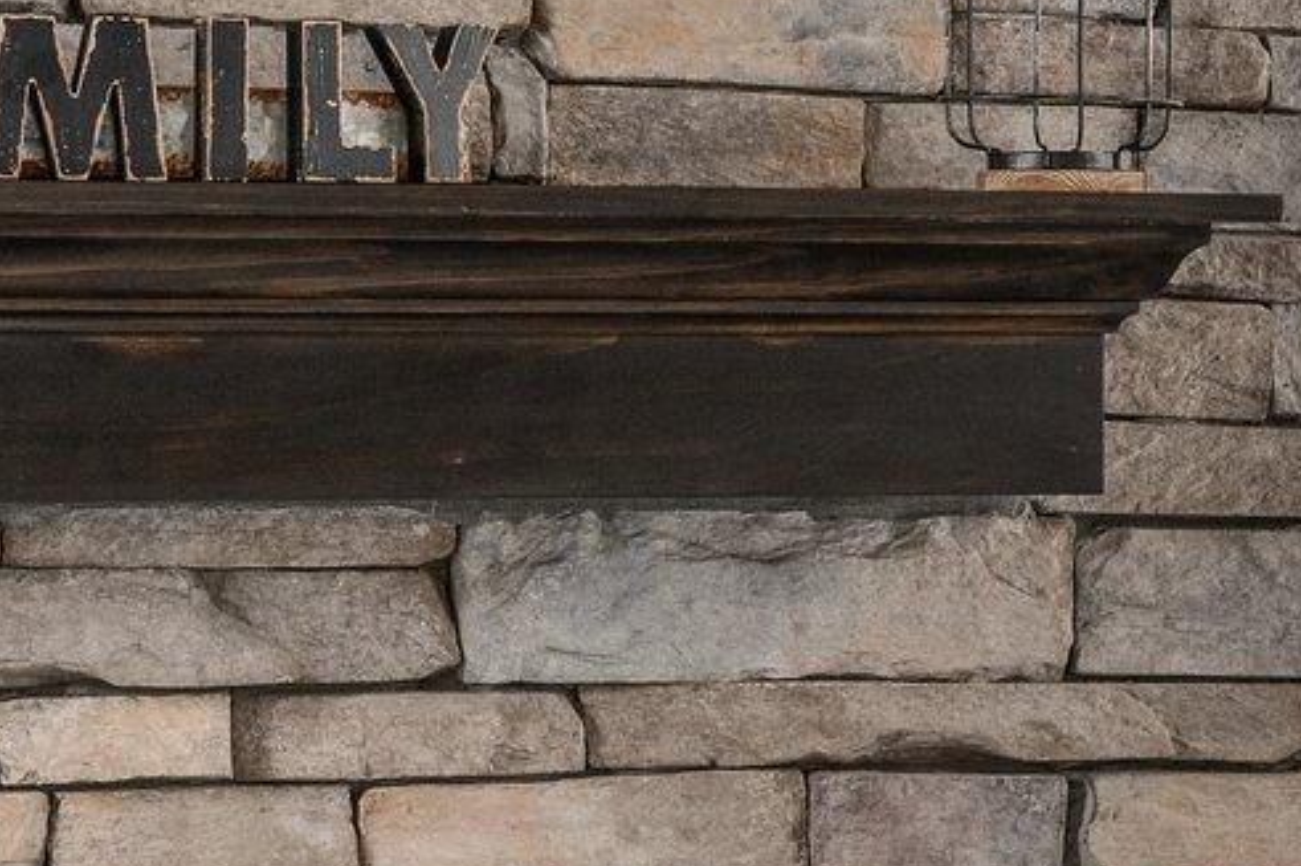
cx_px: 1479
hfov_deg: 10.4
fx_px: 7080
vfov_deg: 7.0
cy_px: 507
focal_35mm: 196
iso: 320
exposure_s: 1/15
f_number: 7.1
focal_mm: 47
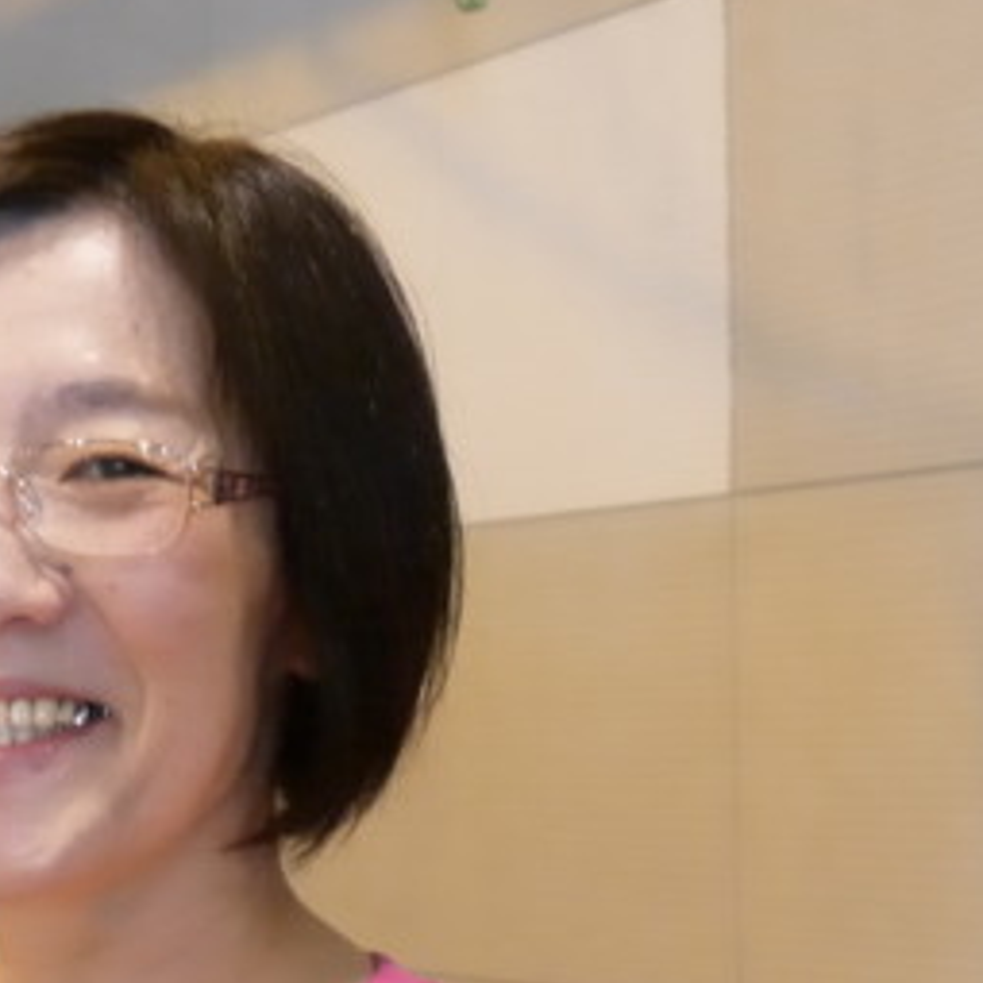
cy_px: 825
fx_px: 3213
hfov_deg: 17.2
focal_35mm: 100
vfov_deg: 17.2
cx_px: 135
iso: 1250
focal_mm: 18
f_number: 4.1
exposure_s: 1/60
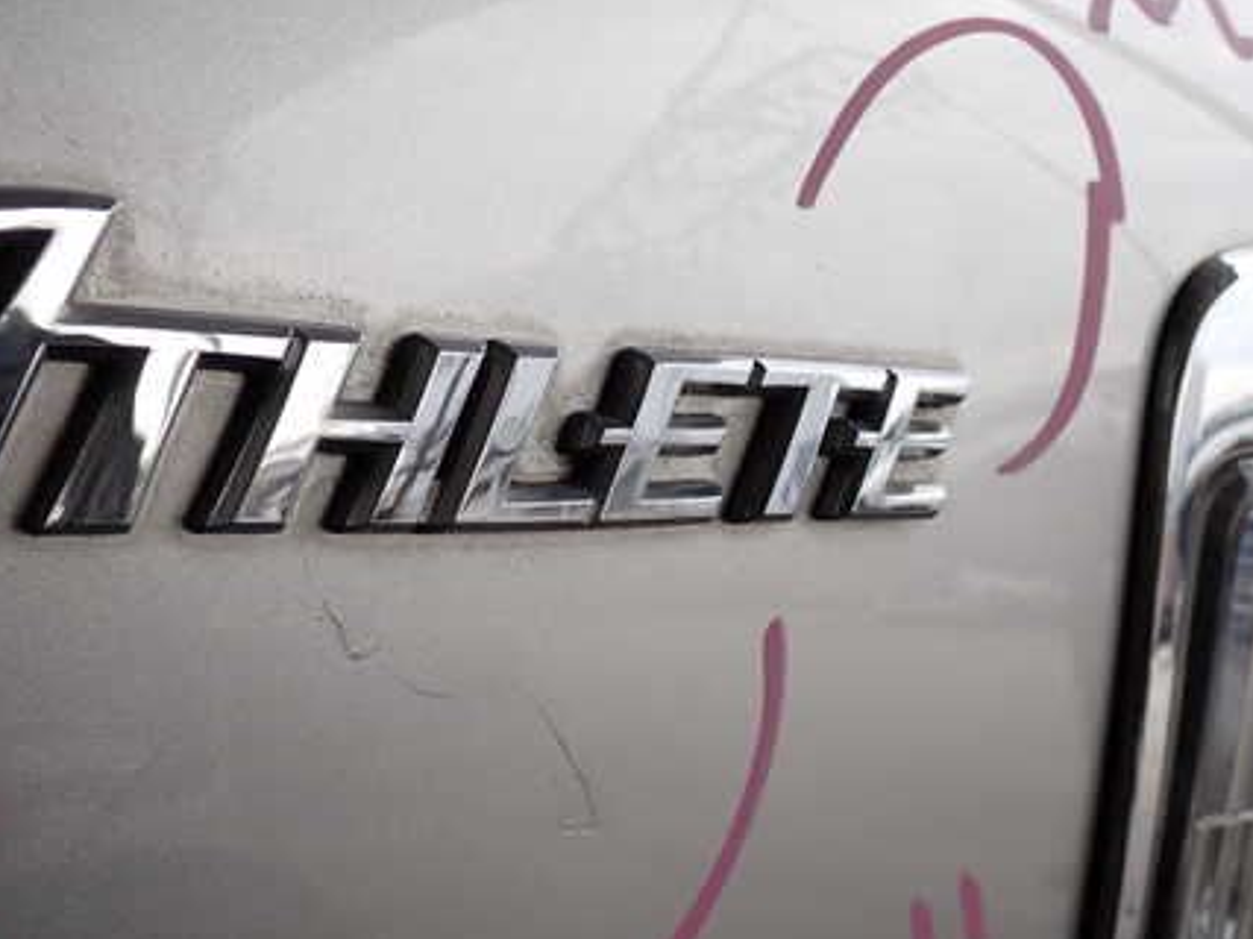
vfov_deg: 32.2
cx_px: 663
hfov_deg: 42.1
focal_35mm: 45
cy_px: 490
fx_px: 1628
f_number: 3.2
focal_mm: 5.79
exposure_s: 1/200
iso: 100
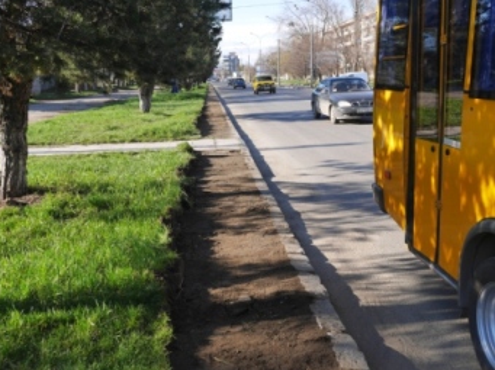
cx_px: 243
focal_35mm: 41
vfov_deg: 35.1
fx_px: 586
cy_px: 181
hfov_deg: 45.8
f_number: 4
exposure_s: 1/640
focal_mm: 20
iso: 200
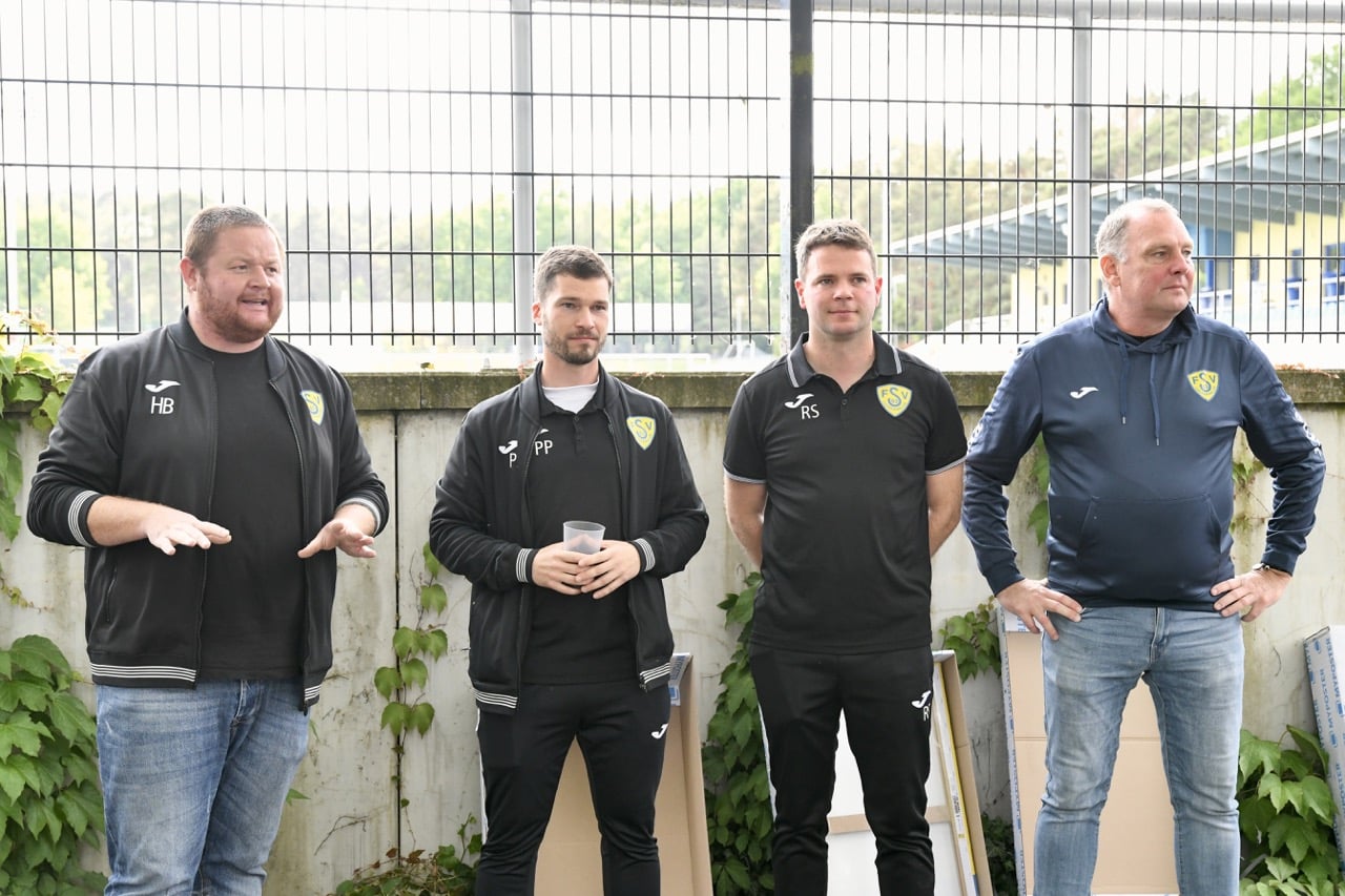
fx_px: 1793
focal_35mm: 48
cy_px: 448
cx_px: 672
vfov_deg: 28.1
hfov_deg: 41.1
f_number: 4
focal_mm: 48
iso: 2000
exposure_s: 1/800
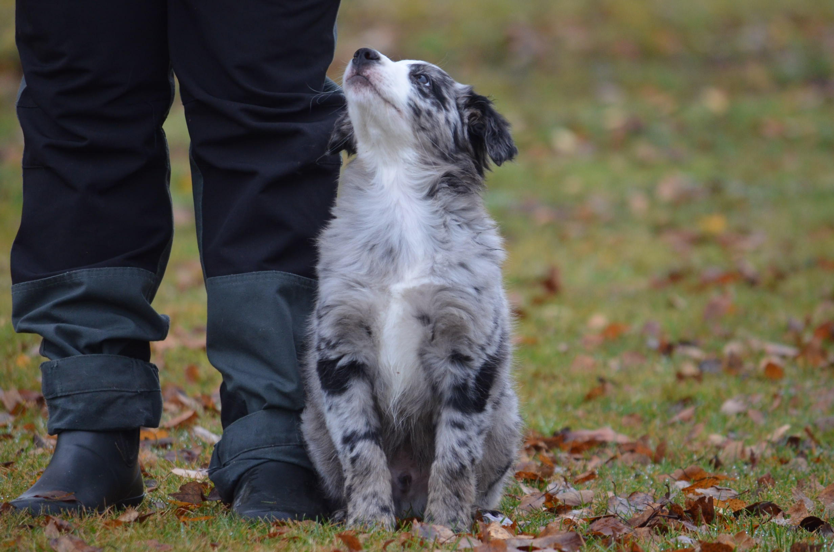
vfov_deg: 3.0
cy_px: 276
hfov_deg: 4.6
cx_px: 417
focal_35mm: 450
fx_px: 10403
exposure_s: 1/500
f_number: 5.6
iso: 1100
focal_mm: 300
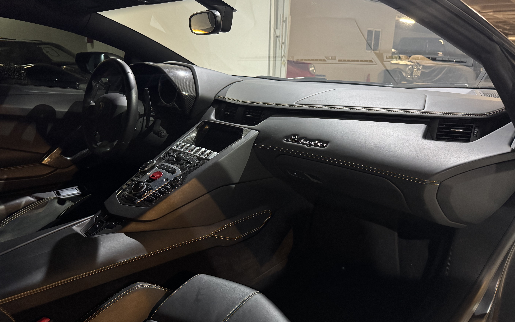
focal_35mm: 26
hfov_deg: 70.4
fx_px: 365
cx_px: 262
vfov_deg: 47.6
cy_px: 169
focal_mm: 6.76
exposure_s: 1/30
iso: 800
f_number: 1.78
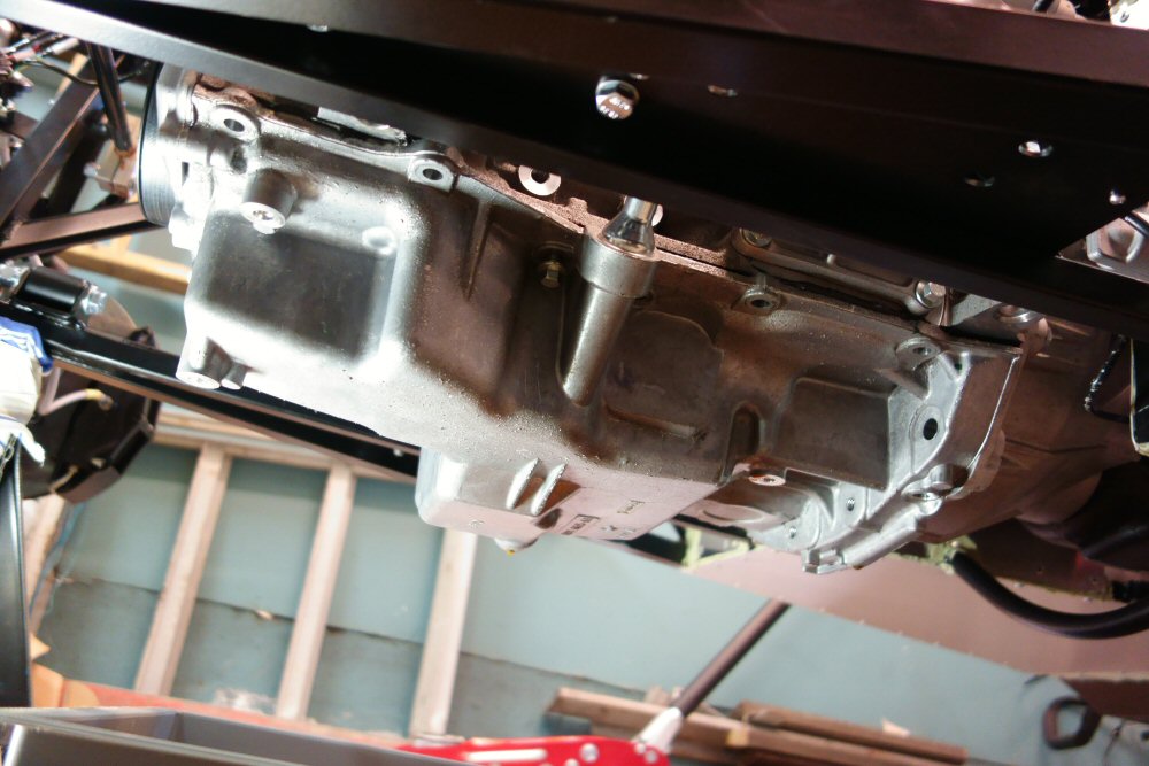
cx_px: 574
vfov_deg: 46.4
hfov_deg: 65.5
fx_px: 894
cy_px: 383
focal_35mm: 28
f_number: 1.8
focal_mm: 10.4
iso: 800
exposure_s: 1/30
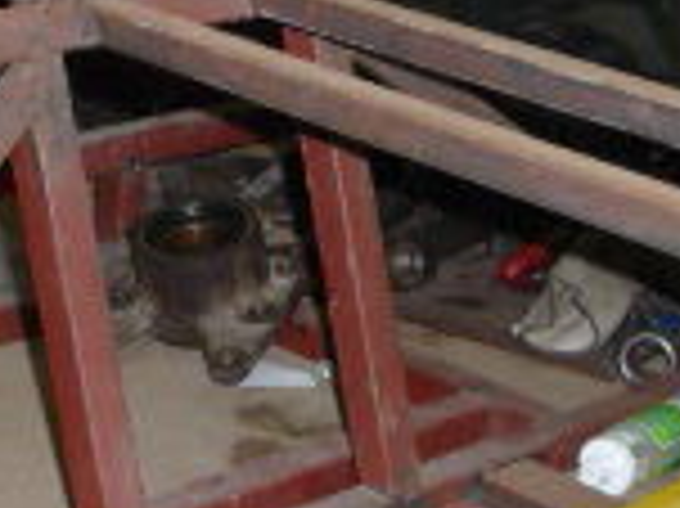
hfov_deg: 16.3
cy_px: 315
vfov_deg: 12.4
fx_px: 2336
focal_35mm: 119
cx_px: 50
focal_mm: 4.7
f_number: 3.3
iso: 125
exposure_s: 1/30
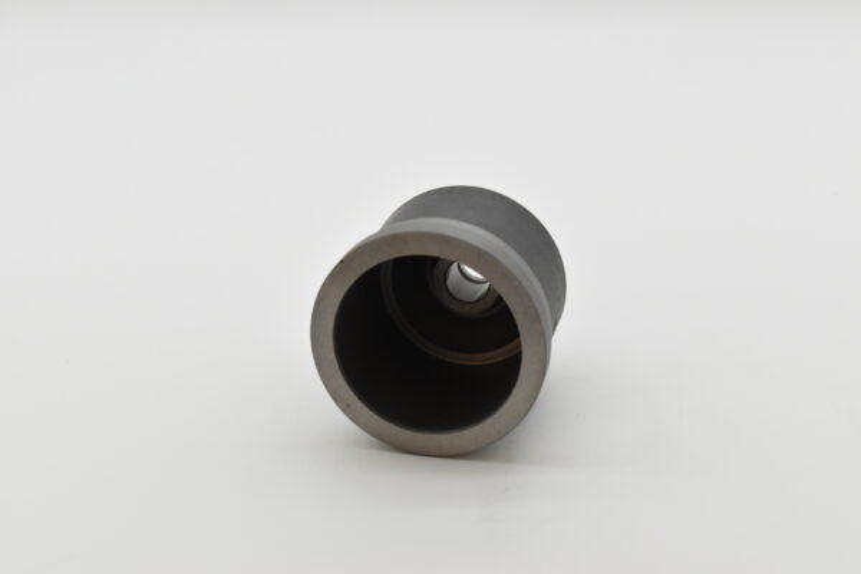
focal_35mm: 72
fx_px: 1722
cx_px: 430
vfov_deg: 18.9
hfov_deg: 28.1
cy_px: 287
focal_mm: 48
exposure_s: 1/1250
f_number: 8
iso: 1600
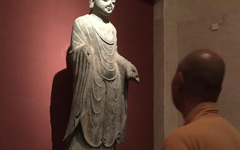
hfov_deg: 35.2
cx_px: 189
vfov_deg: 23.1
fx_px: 366
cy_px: 95
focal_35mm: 56
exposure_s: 1/4
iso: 160
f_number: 2.2
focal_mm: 4.15
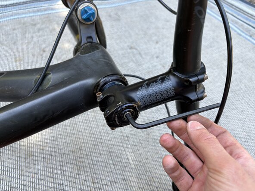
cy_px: 96
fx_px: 192
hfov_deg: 67.3
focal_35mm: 26
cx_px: 128
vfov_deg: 53.1
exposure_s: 1/122
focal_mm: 5.96
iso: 40
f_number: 1.6
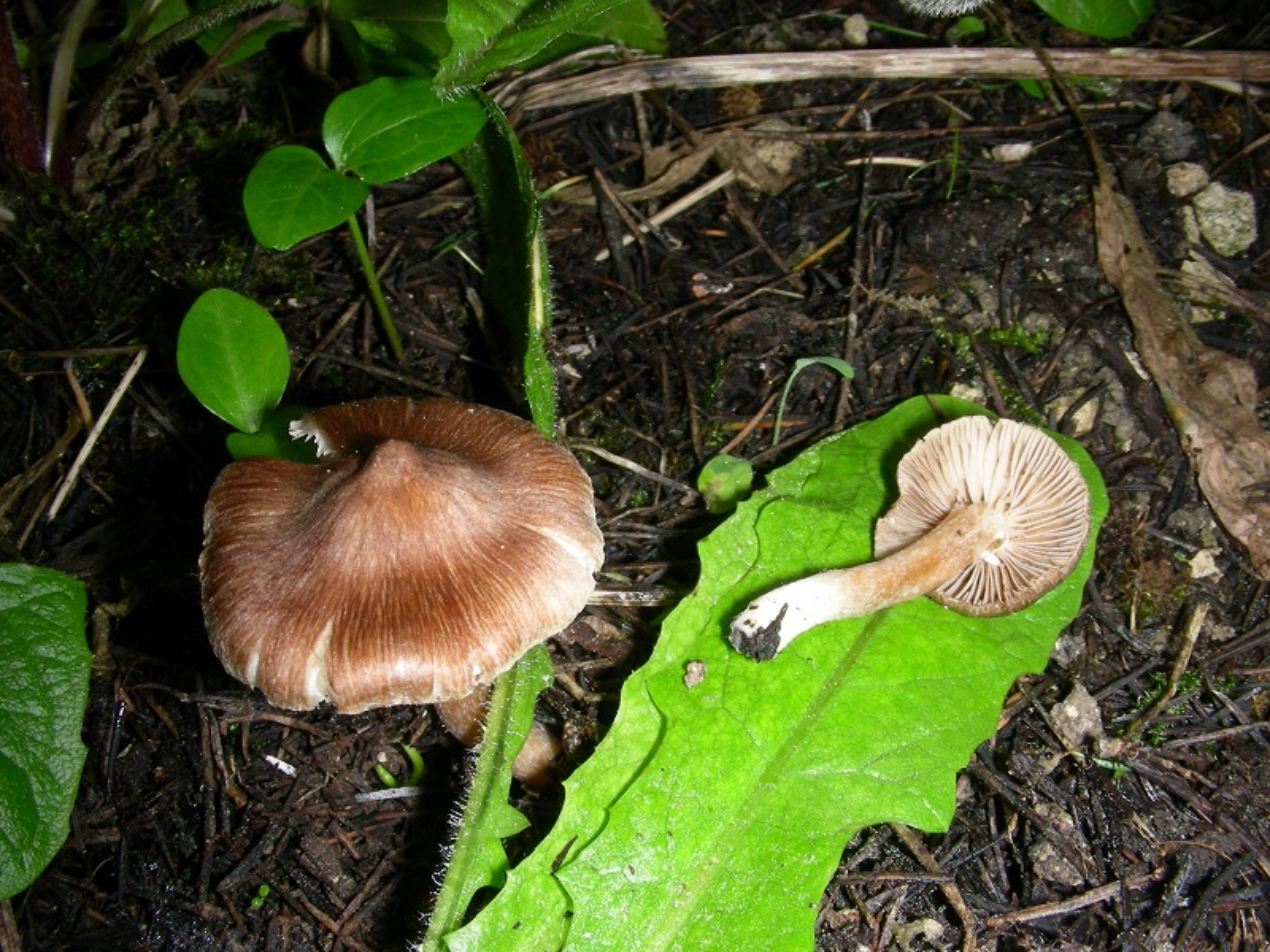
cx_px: 635
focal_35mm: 38
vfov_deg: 37.7
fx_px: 1394
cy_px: 476
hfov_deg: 49.0
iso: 50
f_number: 6.8
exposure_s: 1/60.1
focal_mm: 6.3
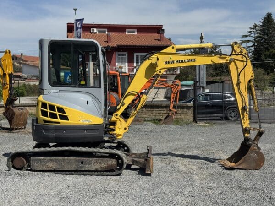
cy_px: 103
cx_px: 138
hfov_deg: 39.7
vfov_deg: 30.3
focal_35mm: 48
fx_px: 381
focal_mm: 6.76
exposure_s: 1/6410
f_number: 1.78
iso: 64
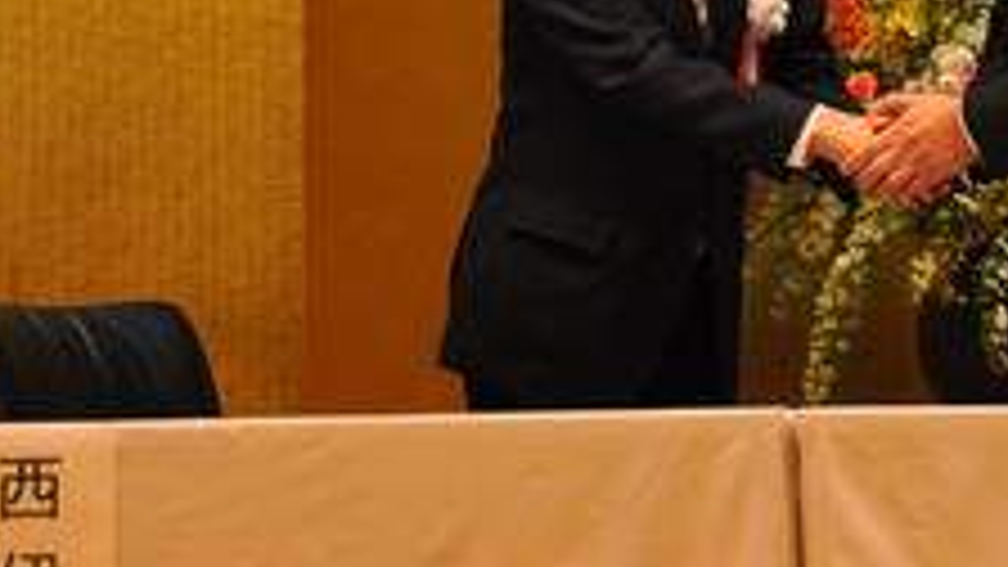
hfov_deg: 9.6
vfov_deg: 5.4
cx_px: 806
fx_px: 5987
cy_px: -56
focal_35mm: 224
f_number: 5.6
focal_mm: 50
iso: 640
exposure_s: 1/60
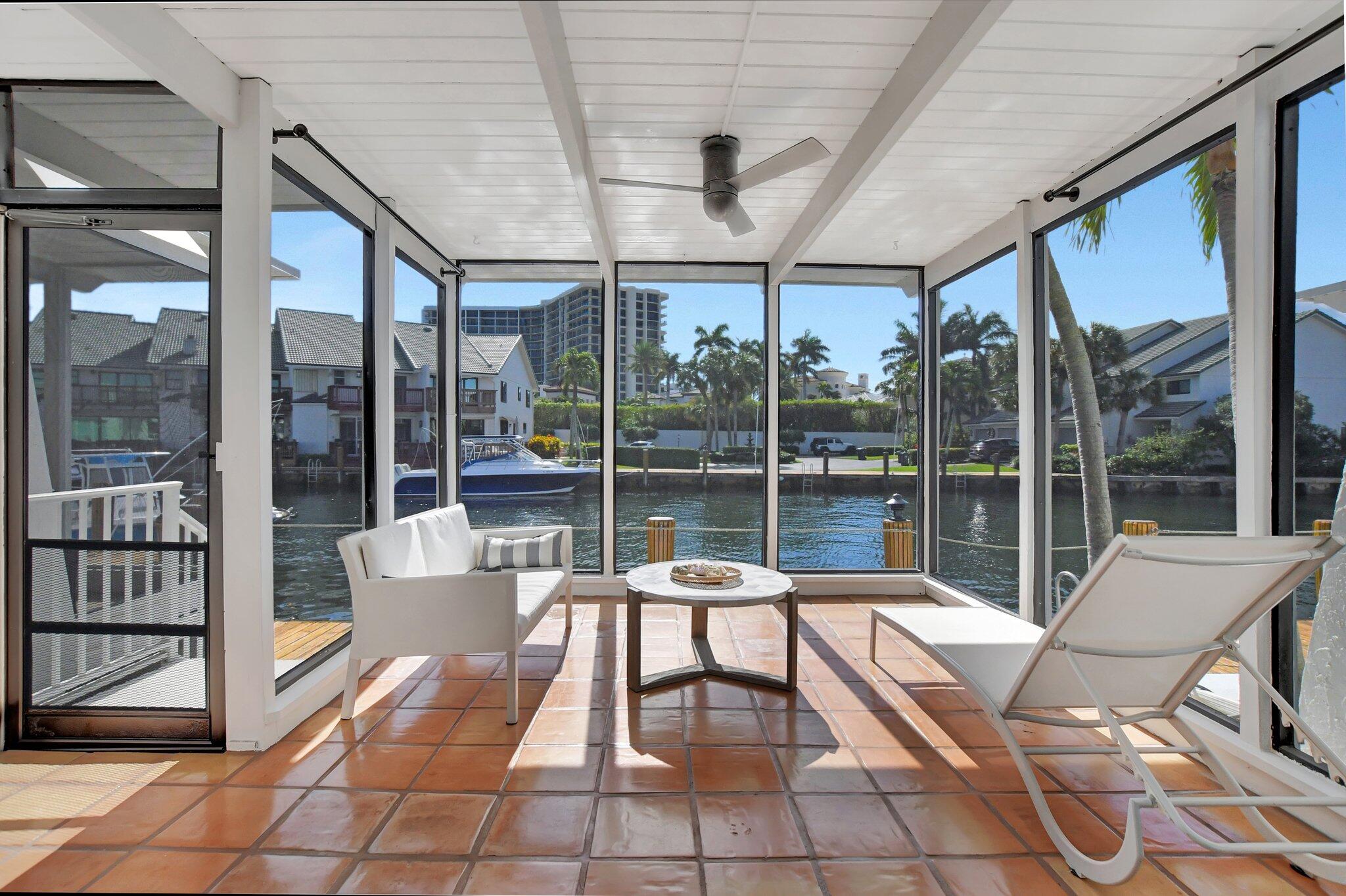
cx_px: 673
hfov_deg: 100.4
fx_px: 561
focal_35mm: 15
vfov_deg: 77.3
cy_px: 448
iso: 1250
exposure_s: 1/500
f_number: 8
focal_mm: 10
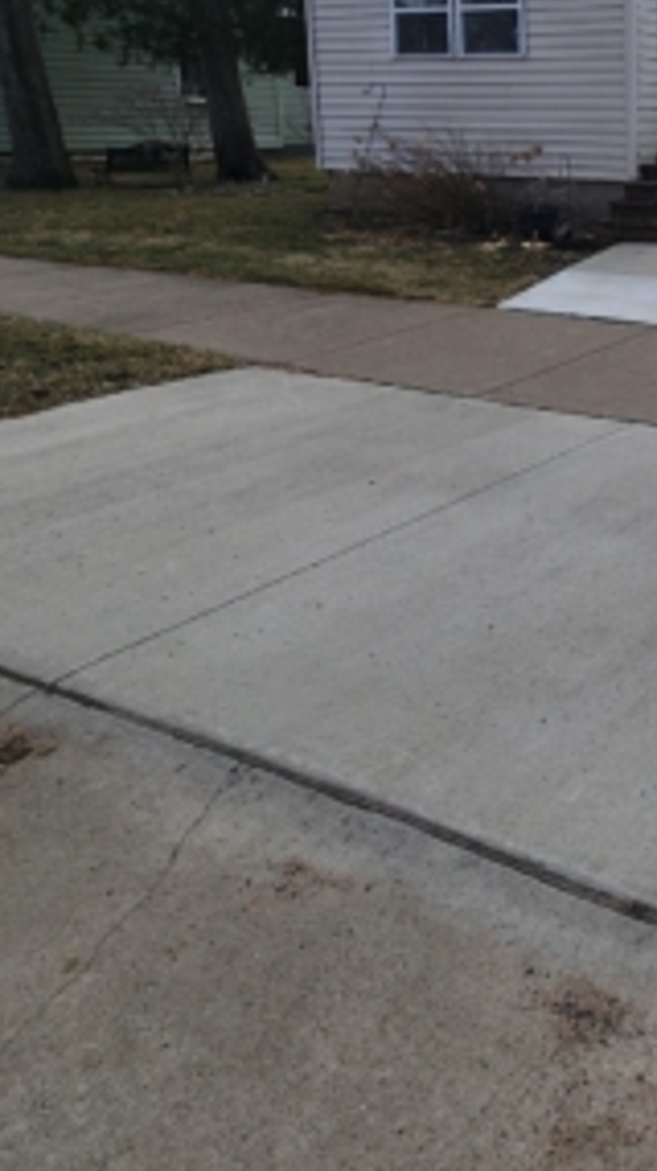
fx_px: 899
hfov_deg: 29.0
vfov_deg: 62.1
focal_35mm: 29
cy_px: 284
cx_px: 932
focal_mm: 2.2
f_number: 2.2
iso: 50
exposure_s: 1/2497
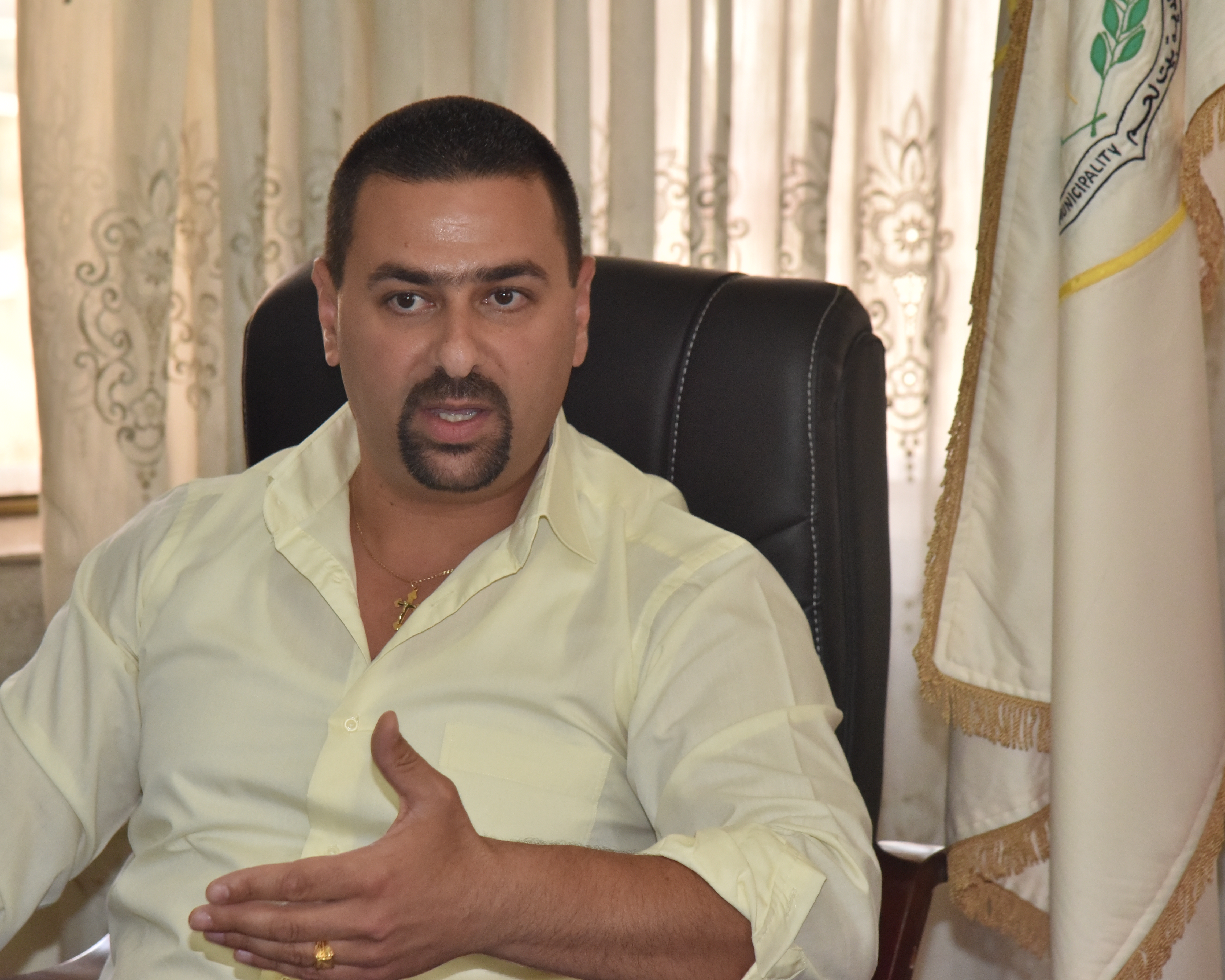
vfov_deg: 12.1
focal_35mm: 127
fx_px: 4604
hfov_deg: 15.1
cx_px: 490
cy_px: 490
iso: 2500
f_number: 8
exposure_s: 1/250
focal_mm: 112
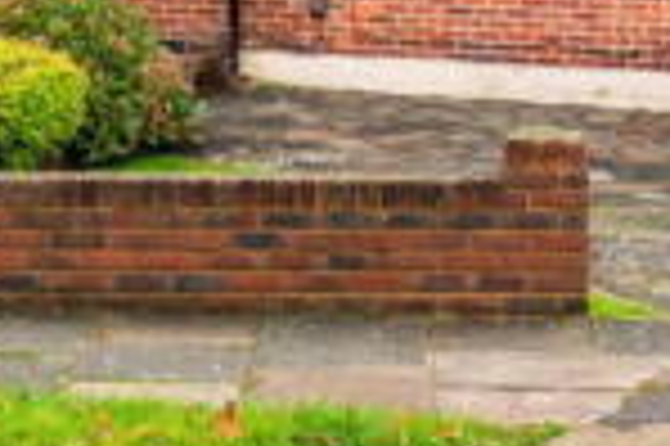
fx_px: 2863
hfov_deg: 13.3
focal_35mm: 154
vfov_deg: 8.4
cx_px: 434
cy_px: -489
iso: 640
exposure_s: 1/320
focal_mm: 35
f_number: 4
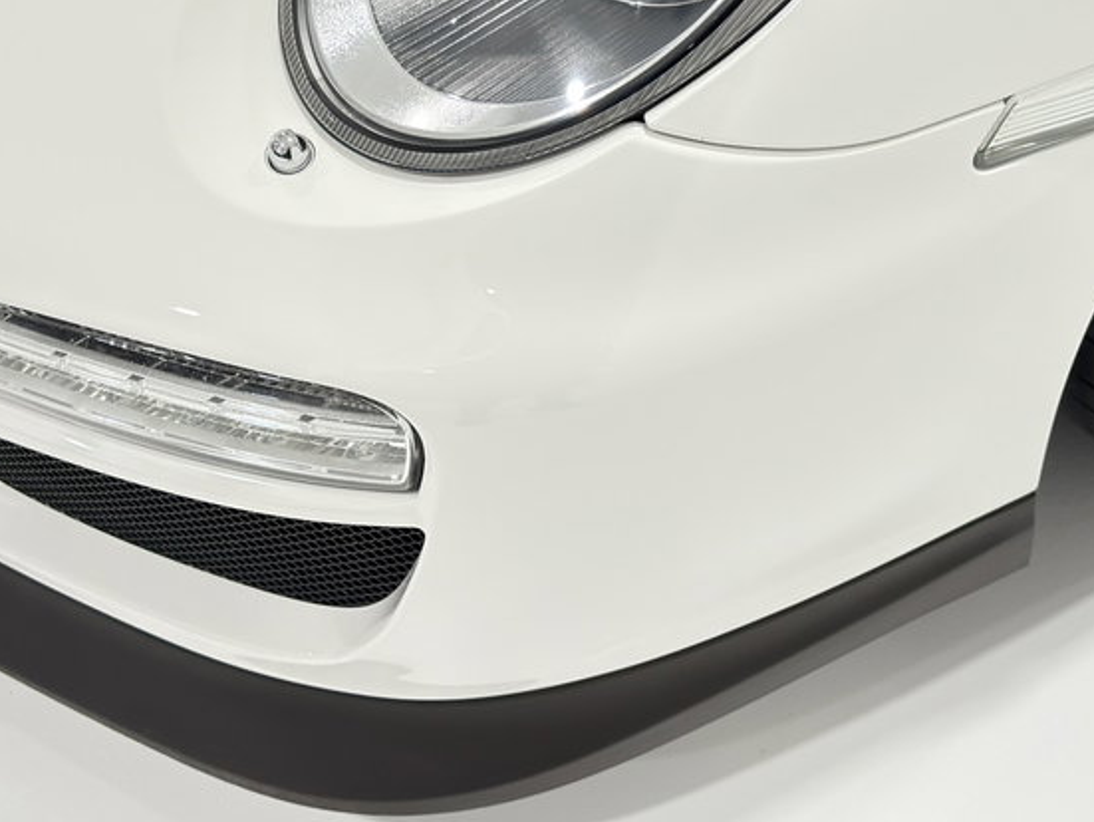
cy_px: 157
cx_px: 550
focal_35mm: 65
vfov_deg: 22.3
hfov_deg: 29.8
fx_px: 2056
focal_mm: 6.76
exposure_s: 1/120
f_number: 1.78
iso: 125
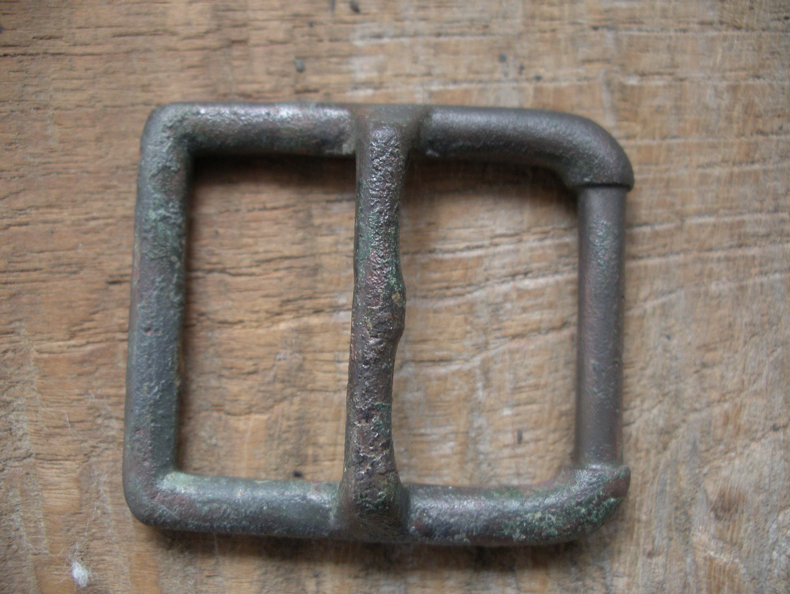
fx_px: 845
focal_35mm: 37
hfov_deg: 50.1
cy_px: 297
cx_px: 395
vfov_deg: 38.7
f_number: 2.8
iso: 200
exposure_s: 1/25
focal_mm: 7.8
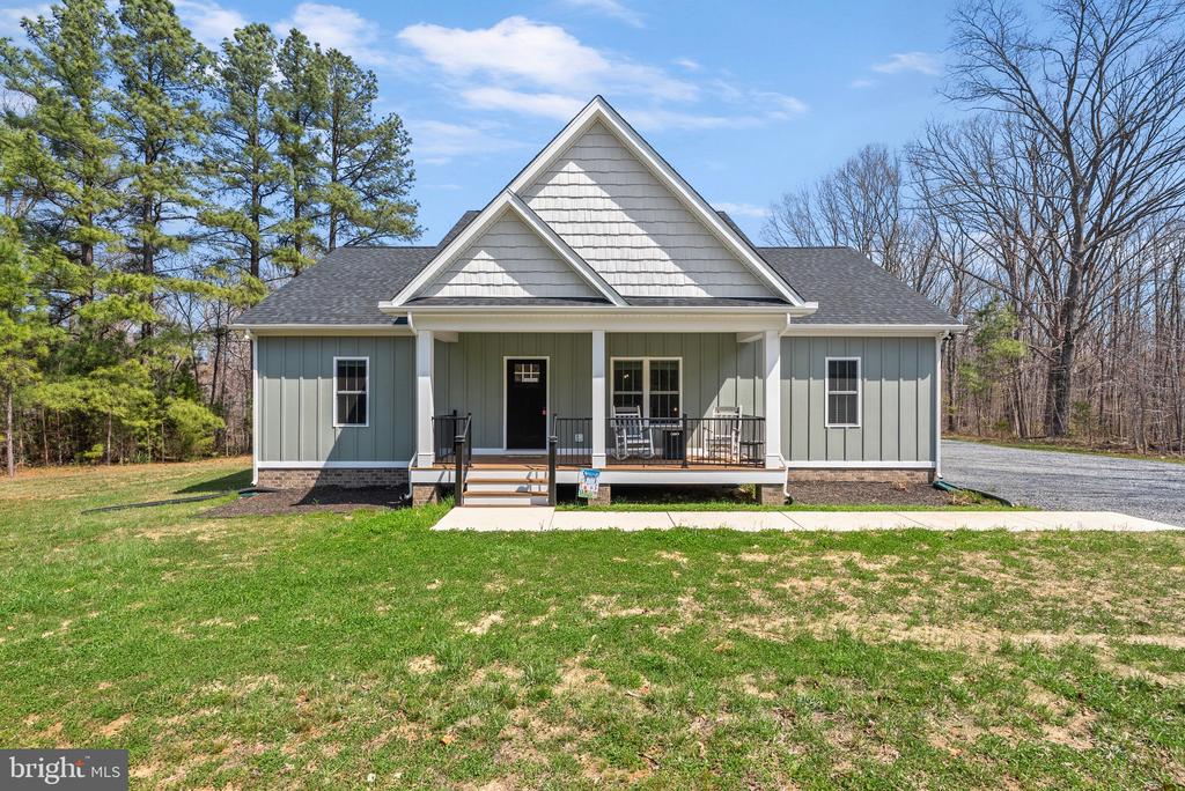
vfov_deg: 70.5
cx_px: 592
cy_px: 396
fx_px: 560
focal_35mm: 17
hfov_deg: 93.2
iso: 800
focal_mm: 17
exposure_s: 1/250
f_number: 8
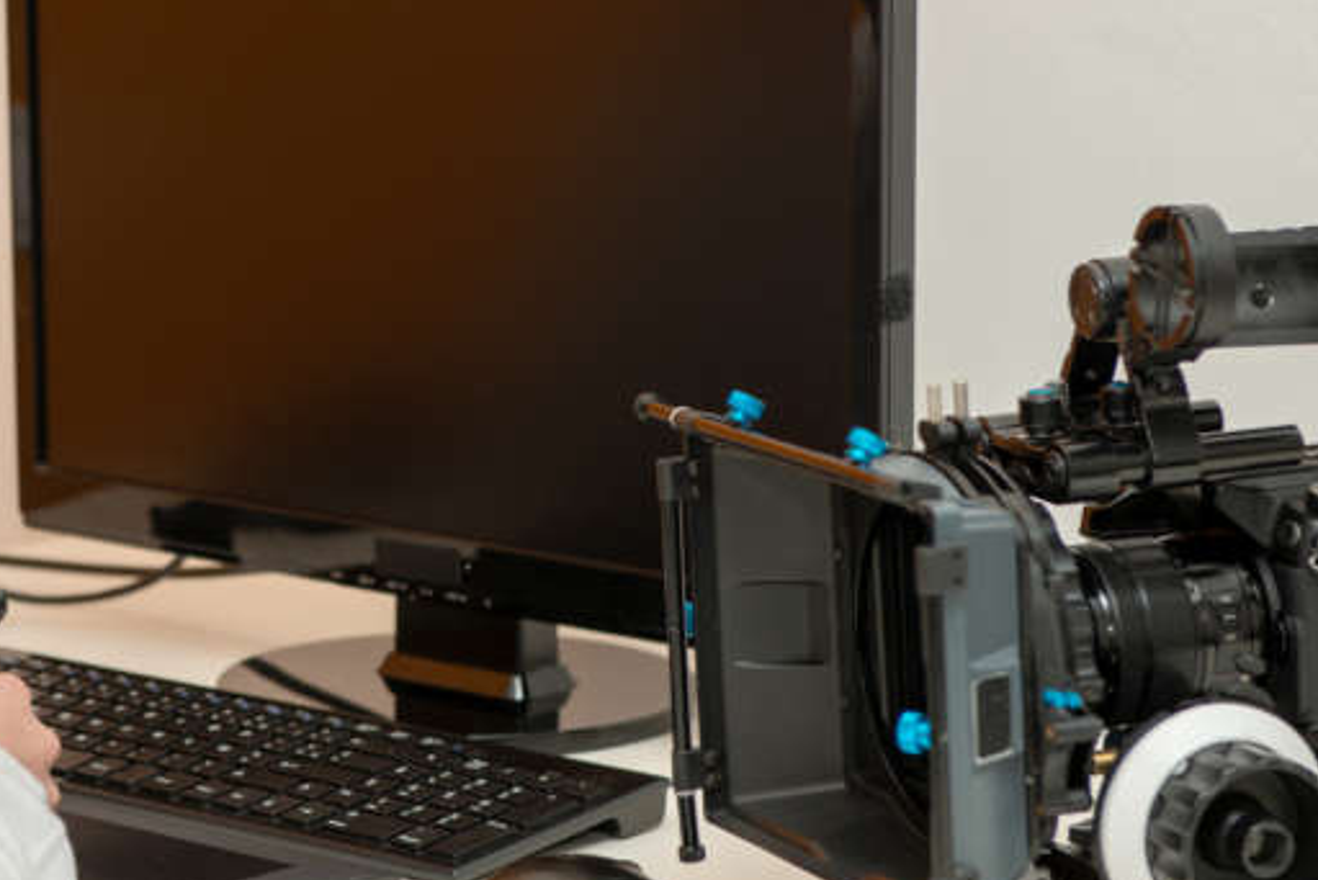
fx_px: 5128
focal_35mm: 140
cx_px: 185
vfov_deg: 9.8
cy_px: 377
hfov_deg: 14.5
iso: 100
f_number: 4
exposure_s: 1/160
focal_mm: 70
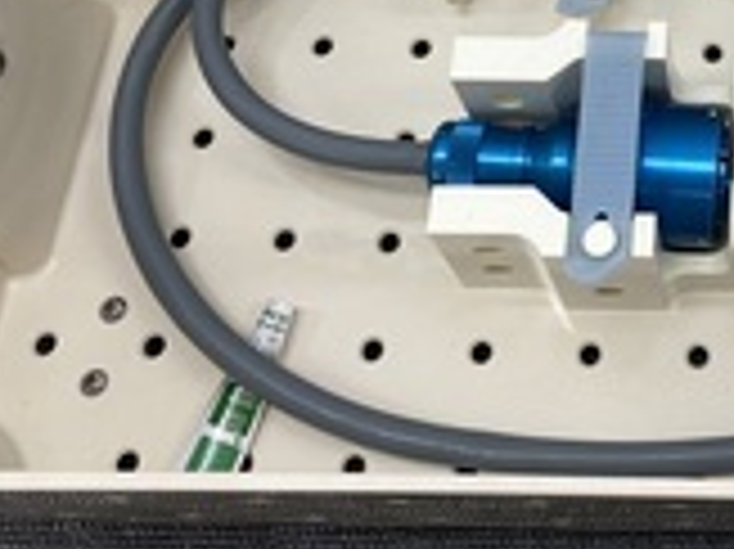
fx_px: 1356
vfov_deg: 21.3
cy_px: -112
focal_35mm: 64
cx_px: 802
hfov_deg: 27.7
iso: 40
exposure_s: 1/120
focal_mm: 4.25
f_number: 1.8
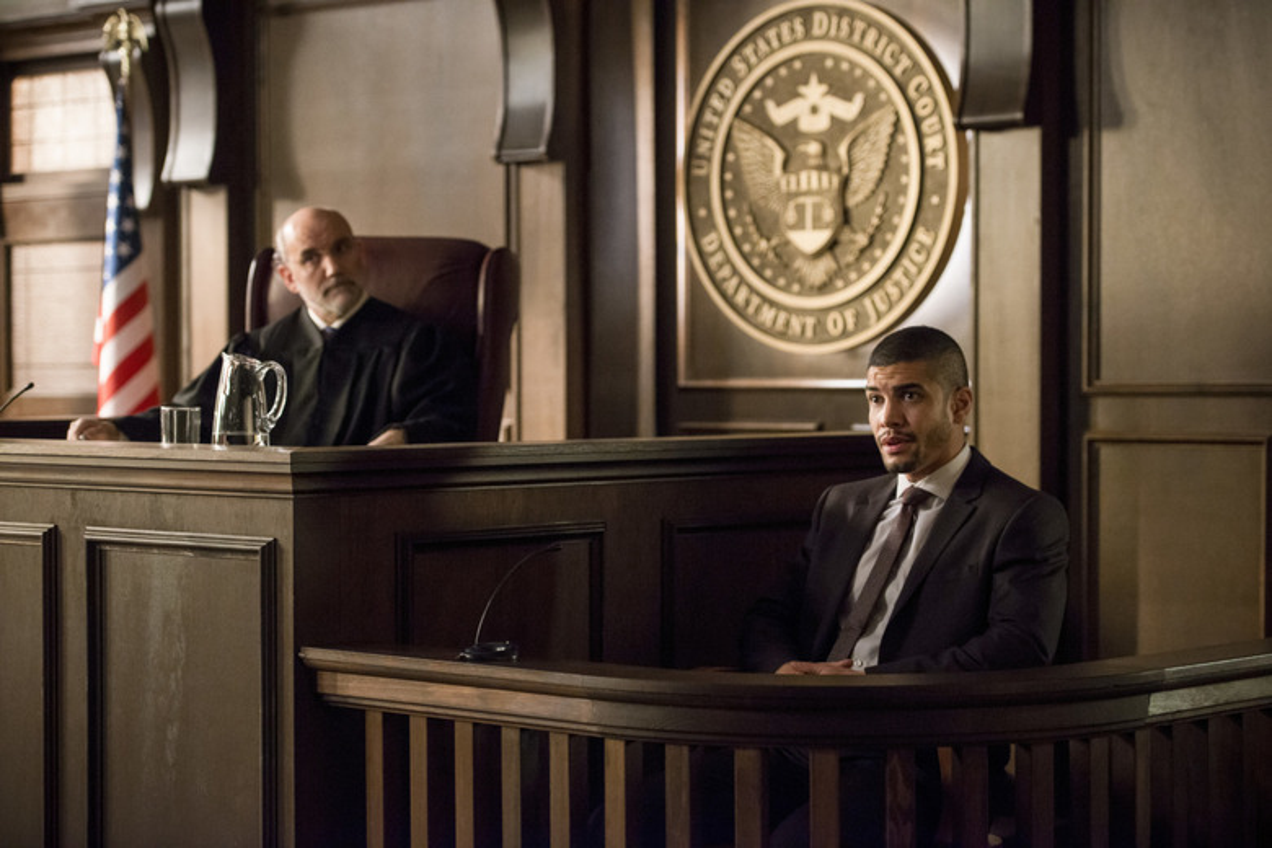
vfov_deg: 16.1
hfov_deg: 23.9
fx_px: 3003
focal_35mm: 85
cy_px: 424
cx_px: 636
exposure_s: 1/80
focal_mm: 85
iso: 4000
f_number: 2.8
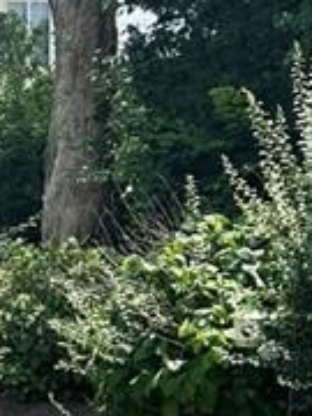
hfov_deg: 11.8
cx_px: -324
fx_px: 1334
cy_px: 361
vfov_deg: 17.5
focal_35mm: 111
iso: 50
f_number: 1.5
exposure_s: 1/1280
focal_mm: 5.7
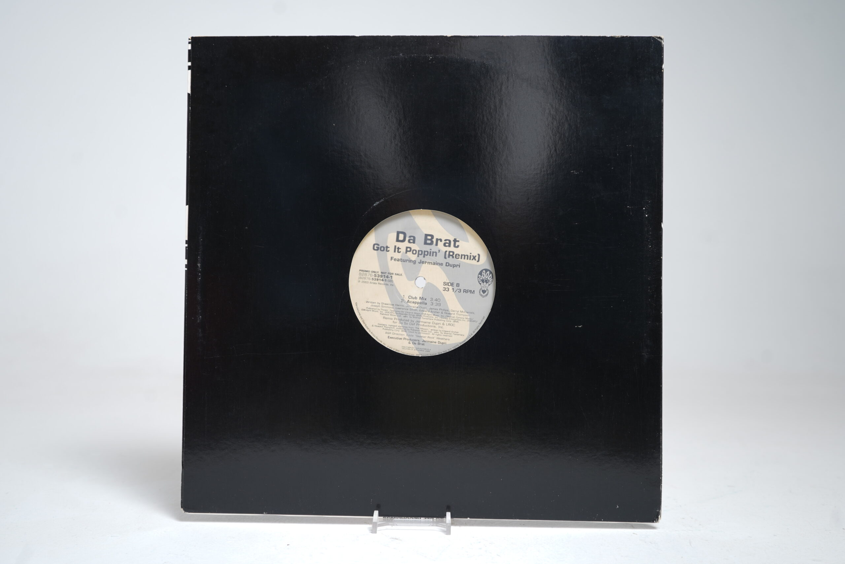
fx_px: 798
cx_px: 422
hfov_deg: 55.8
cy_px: 282
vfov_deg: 38.9
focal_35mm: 34
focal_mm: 34
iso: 64
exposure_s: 1/5
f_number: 5
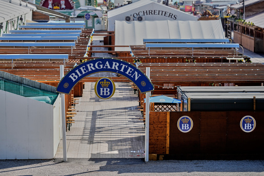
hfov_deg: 15.2
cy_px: 88
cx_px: 132
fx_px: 990
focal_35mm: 135
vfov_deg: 10.2
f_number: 2.8
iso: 250
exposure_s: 1/2500
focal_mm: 135
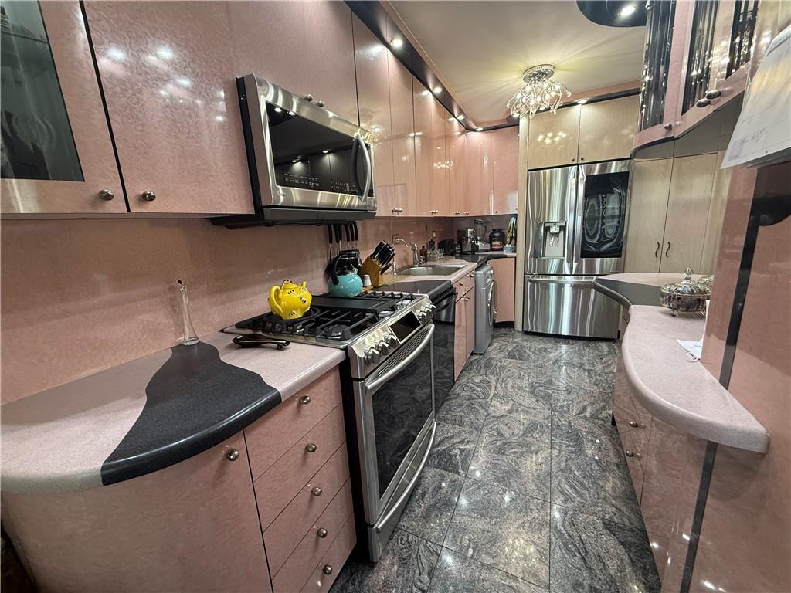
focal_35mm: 14
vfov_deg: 85.7
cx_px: 396
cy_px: 296
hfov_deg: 102.1
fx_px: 320
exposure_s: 1/120
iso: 250
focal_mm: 2.22
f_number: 2.2
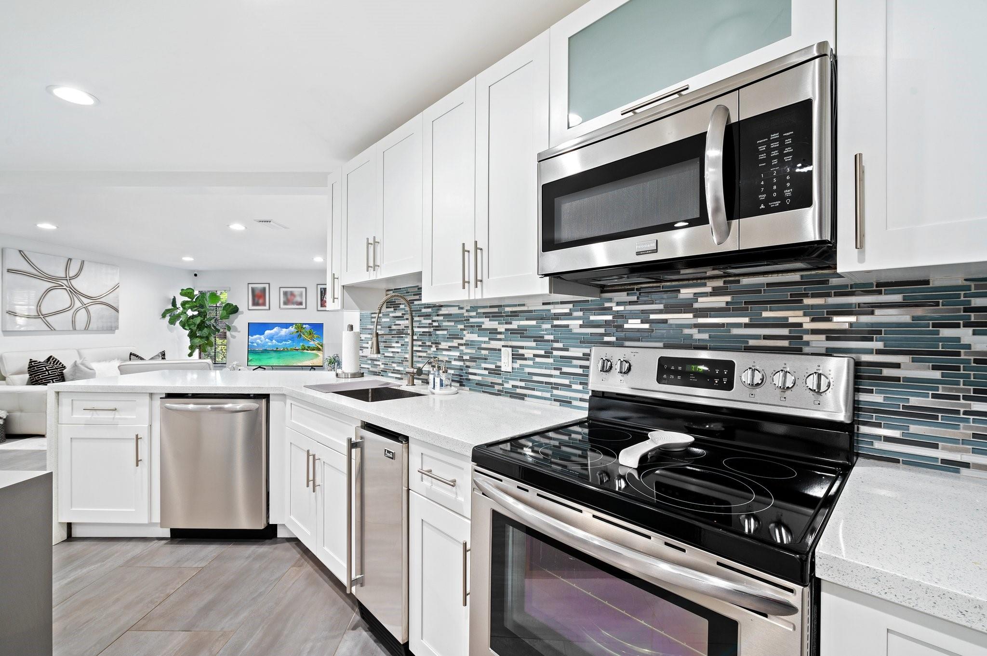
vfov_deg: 77.2
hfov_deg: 100.4
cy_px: 328
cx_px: 494
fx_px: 411
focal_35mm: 15
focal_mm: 15
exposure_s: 1/1.25
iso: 200
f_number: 8
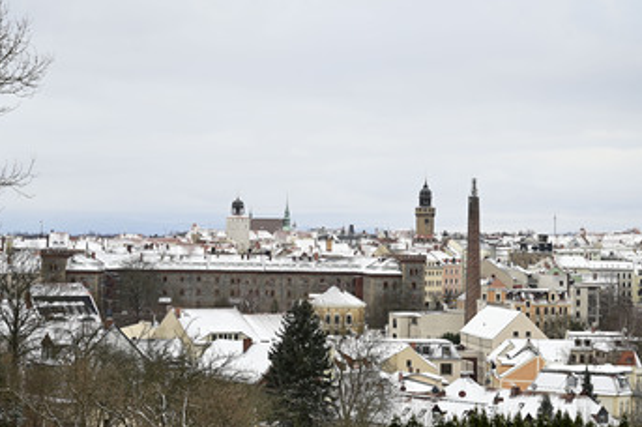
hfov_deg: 22.1
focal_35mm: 92
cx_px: 385
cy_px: 260
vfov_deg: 14.8
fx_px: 1639
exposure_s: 1/160
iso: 100
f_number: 3.5
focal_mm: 70
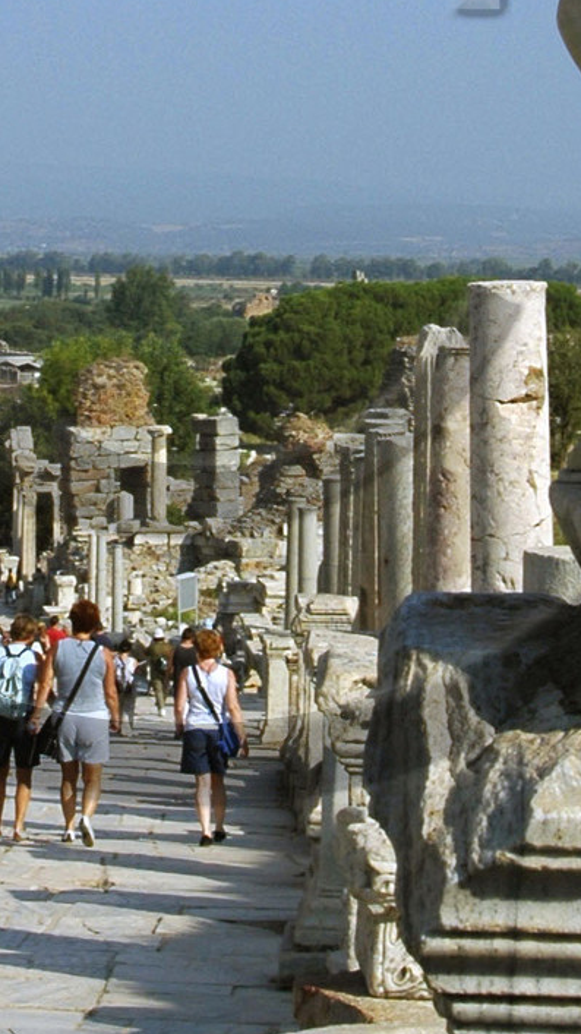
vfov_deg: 19.6
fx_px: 2931
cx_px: 186
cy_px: 119
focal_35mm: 107
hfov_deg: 11.3
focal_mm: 20
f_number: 13
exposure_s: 1/250
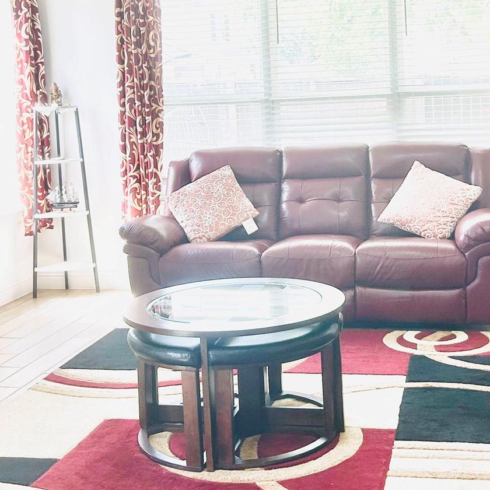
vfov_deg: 30.1
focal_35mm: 56
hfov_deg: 30.5
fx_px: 897
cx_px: 285
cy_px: 128
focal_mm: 5.7
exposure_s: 1/120
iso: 40
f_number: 1.5
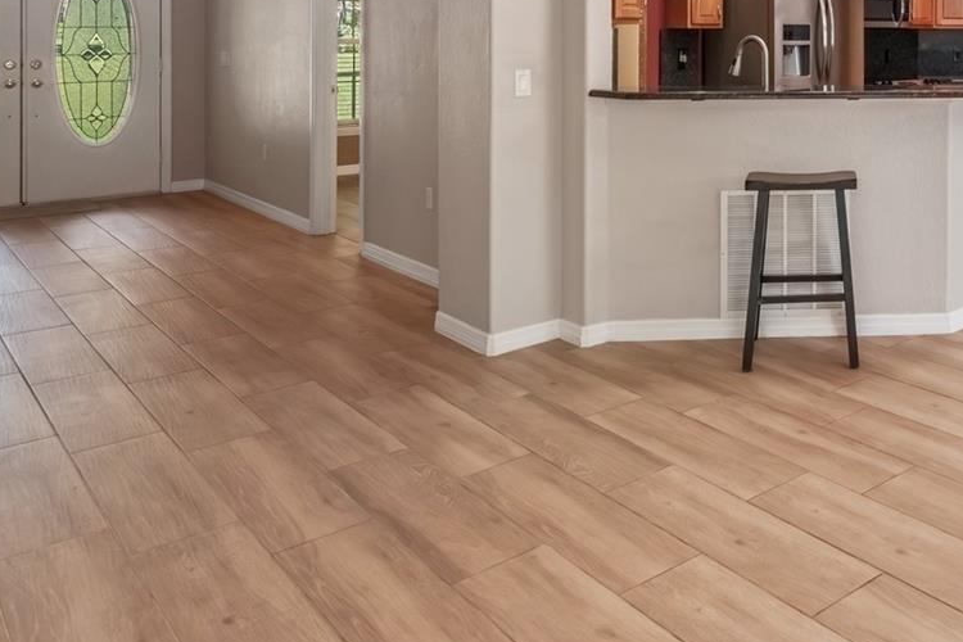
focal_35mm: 32
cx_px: 892
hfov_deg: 50.9
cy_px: 9
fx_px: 856
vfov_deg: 37.1
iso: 250
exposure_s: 1/5
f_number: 9
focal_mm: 10
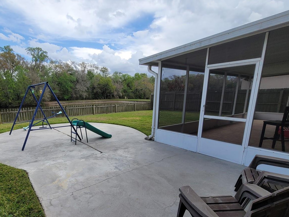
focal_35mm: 18
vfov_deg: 71.0
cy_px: 129
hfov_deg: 85.9
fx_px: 150
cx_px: 106
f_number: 2.2
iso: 64
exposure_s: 1/1114
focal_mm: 2.2
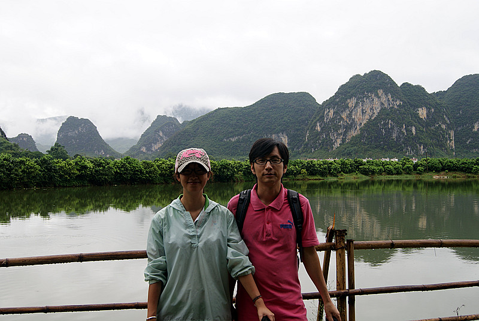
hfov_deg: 46.4
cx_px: 240
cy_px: 160
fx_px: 559
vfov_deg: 32.0
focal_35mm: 42
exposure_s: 1/60
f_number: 6.3
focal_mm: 28
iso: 100
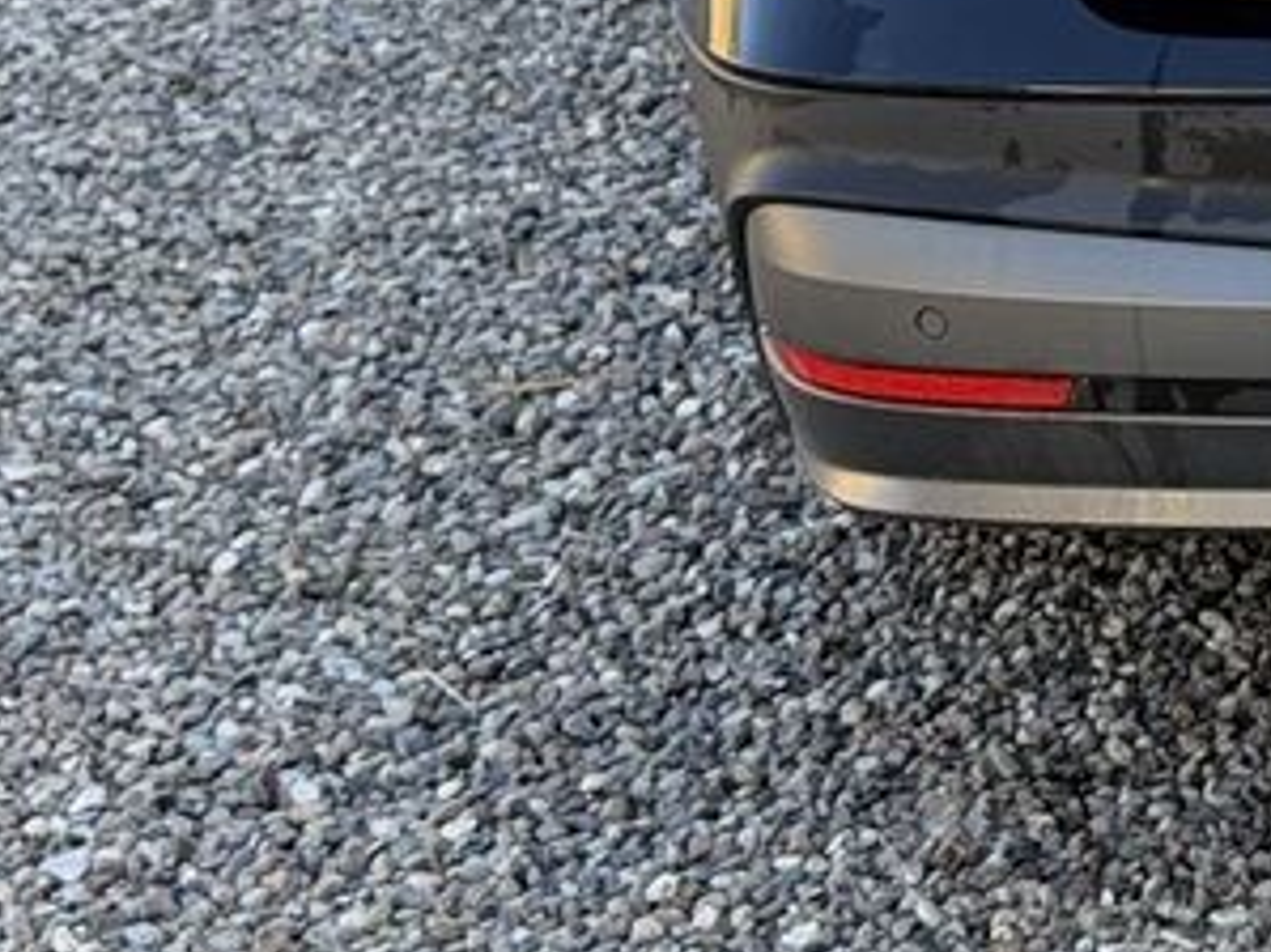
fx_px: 5028
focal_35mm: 137
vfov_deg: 10.6
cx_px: 2302
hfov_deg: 13.0
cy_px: -204
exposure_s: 1/397
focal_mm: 6.76
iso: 100
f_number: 1.78
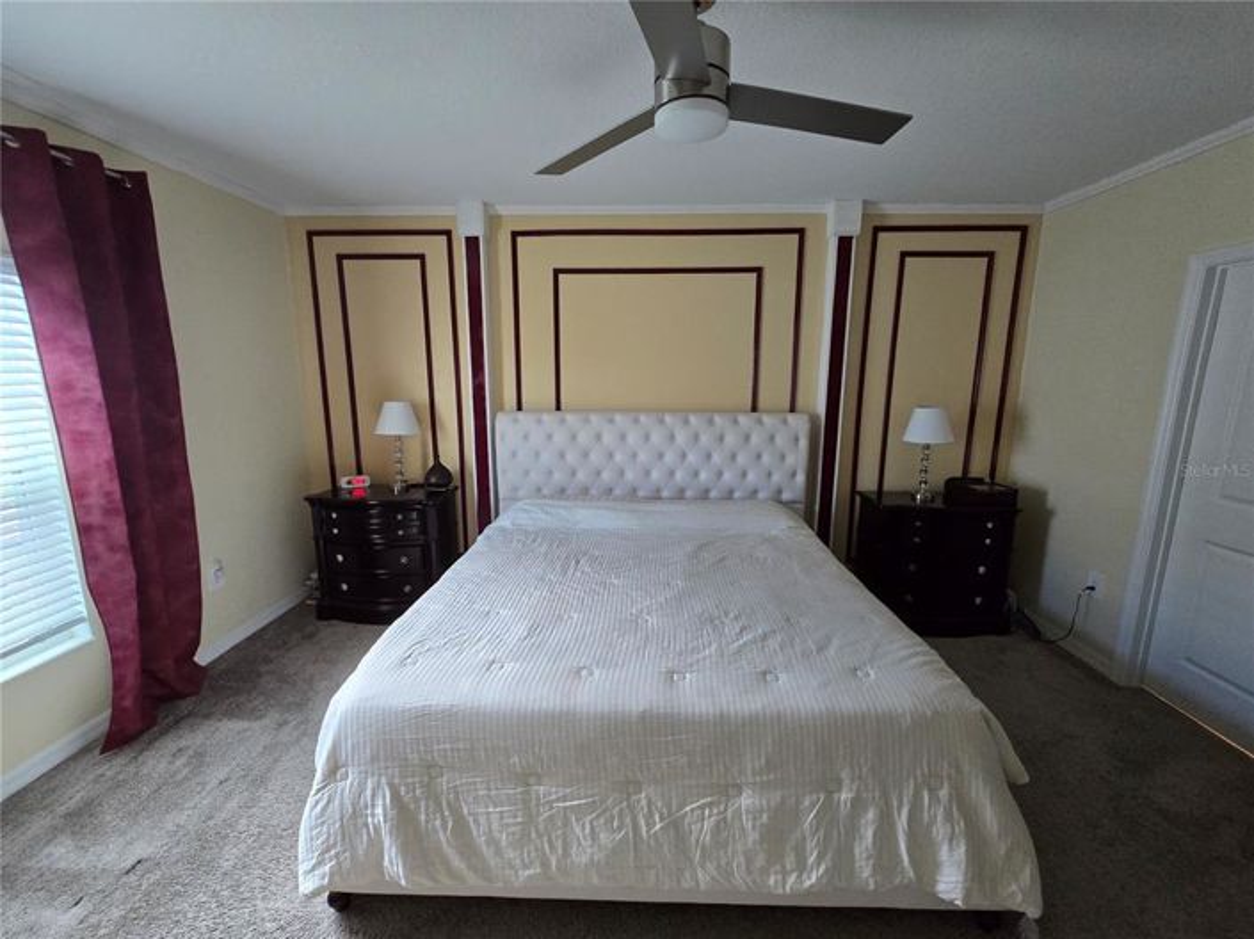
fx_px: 471
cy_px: 470
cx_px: 627
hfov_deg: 106.2
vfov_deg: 89.9
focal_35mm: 13
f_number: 2.2
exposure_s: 1/60
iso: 500
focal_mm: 2.2
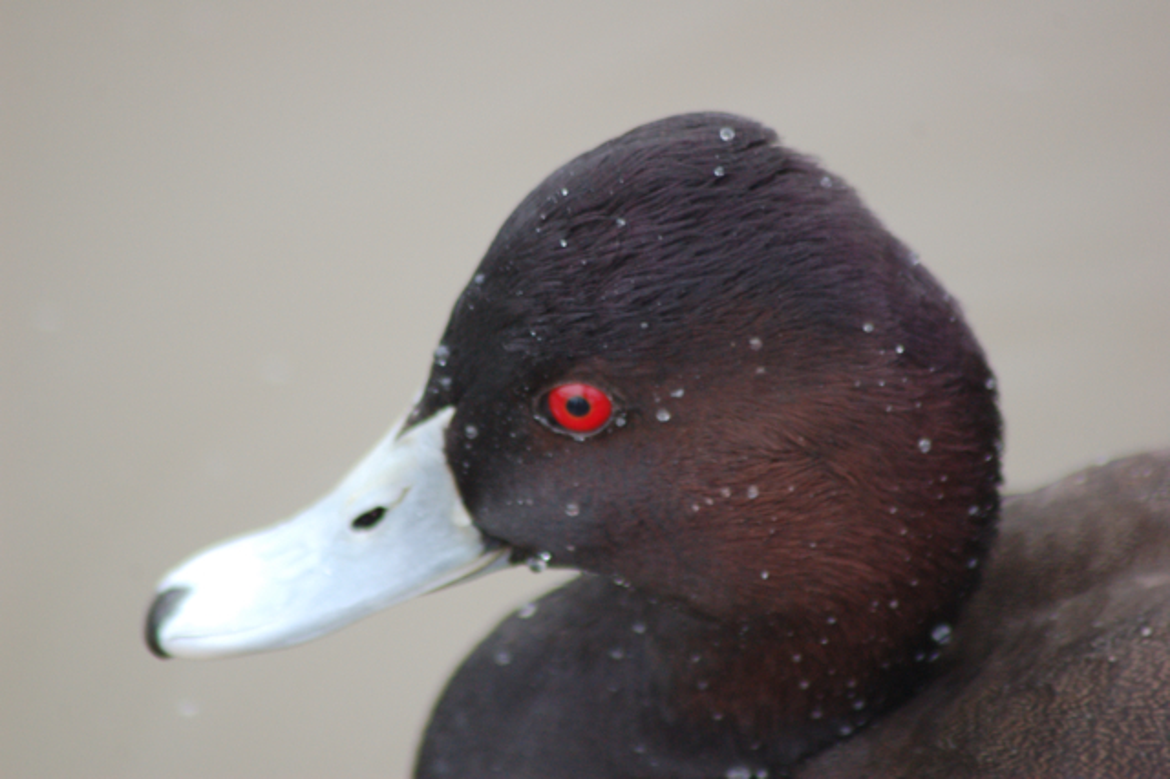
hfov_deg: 4.6
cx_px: 585
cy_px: 390
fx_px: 14617
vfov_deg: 3.1
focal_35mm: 450
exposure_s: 1/100
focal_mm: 300
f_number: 5.6
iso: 800
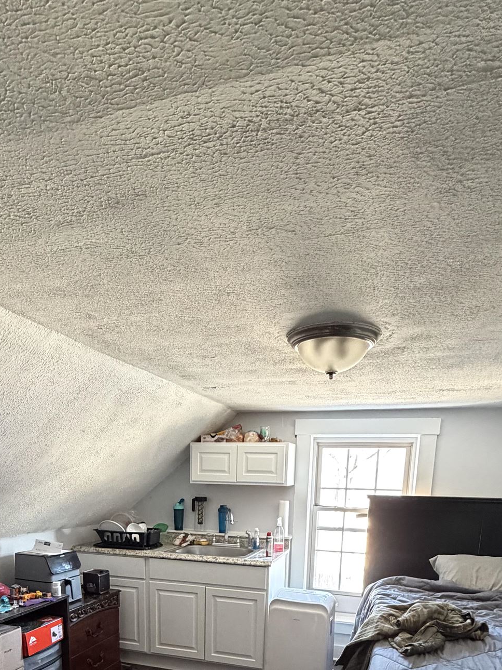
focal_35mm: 25
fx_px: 483
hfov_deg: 54.8
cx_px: 234
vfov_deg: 60.8
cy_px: 579
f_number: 2.2
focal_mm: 2.22
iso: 800
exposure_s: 1/60
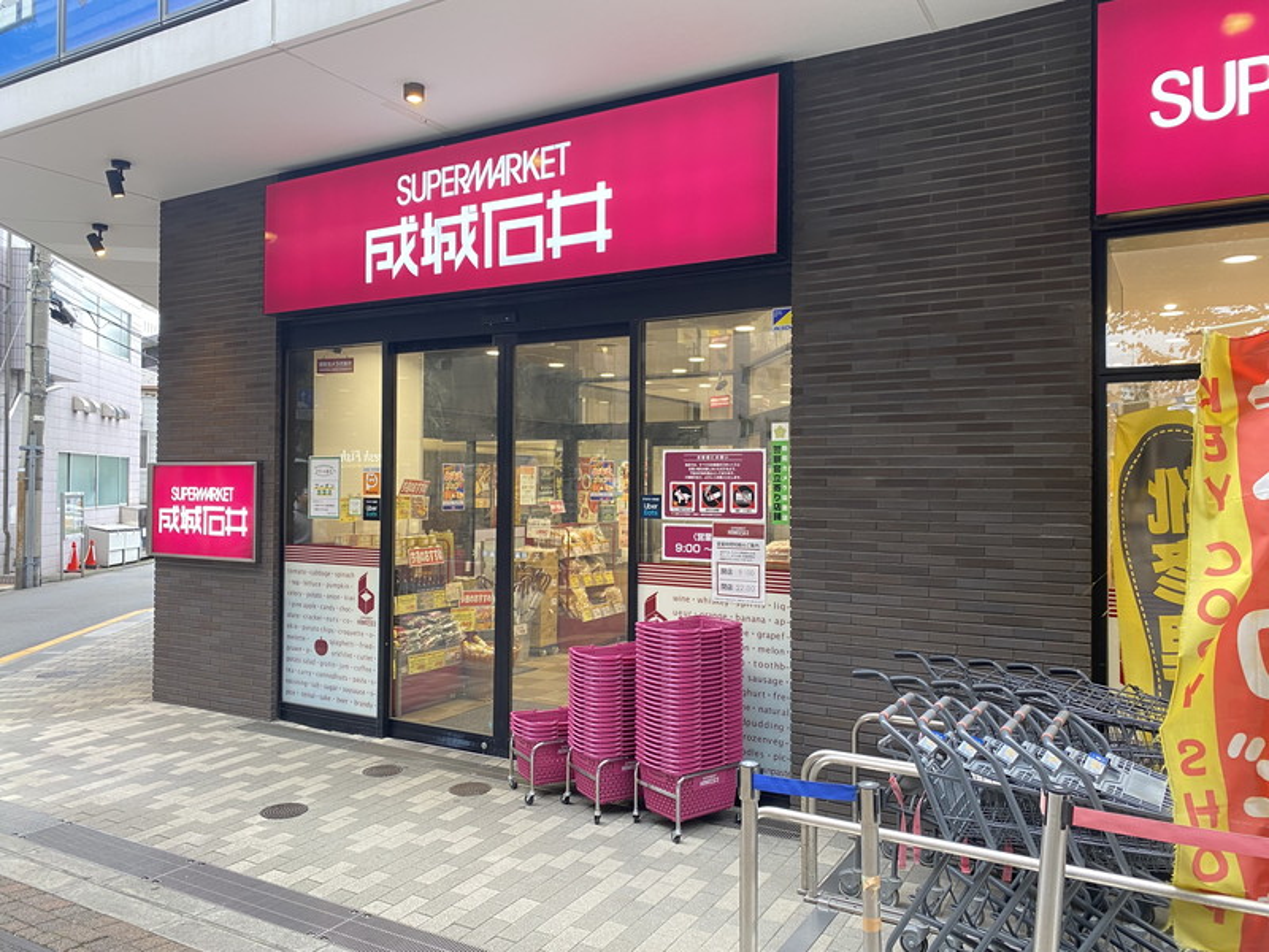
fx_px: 953
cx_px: 634
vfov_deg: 53.1
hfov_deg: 67.3
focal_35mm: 26
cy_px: 476
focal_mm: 4.25
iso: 64
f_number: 1.8
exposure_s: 1/50
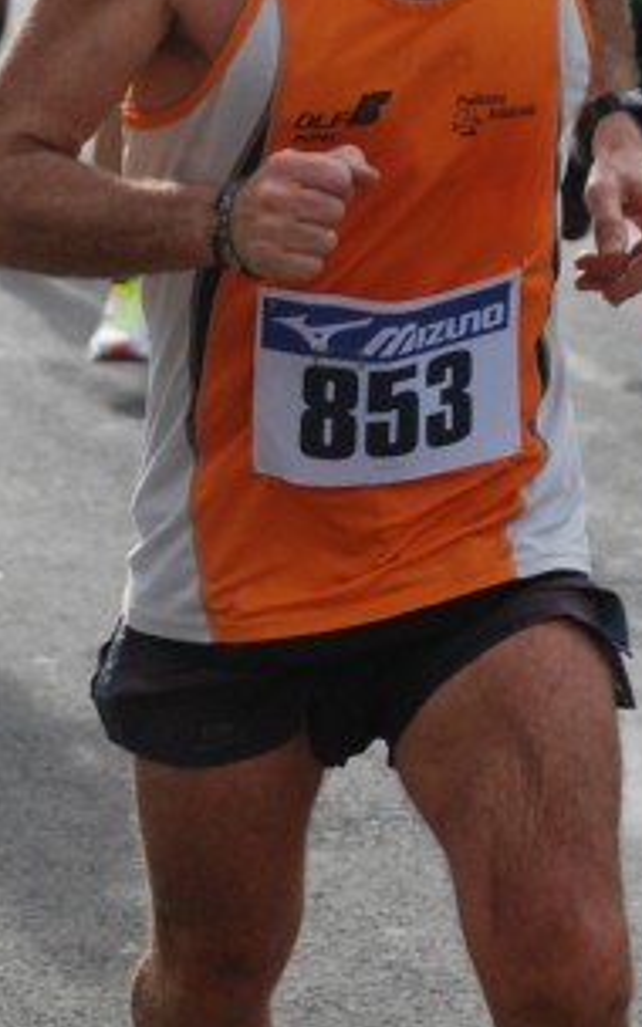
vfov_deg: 8.7
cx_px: 400
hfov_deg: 5.4
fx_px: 6775
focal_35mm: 242
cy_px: 345
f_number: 5.6
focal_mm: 80
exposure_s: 1/1000
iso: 1000
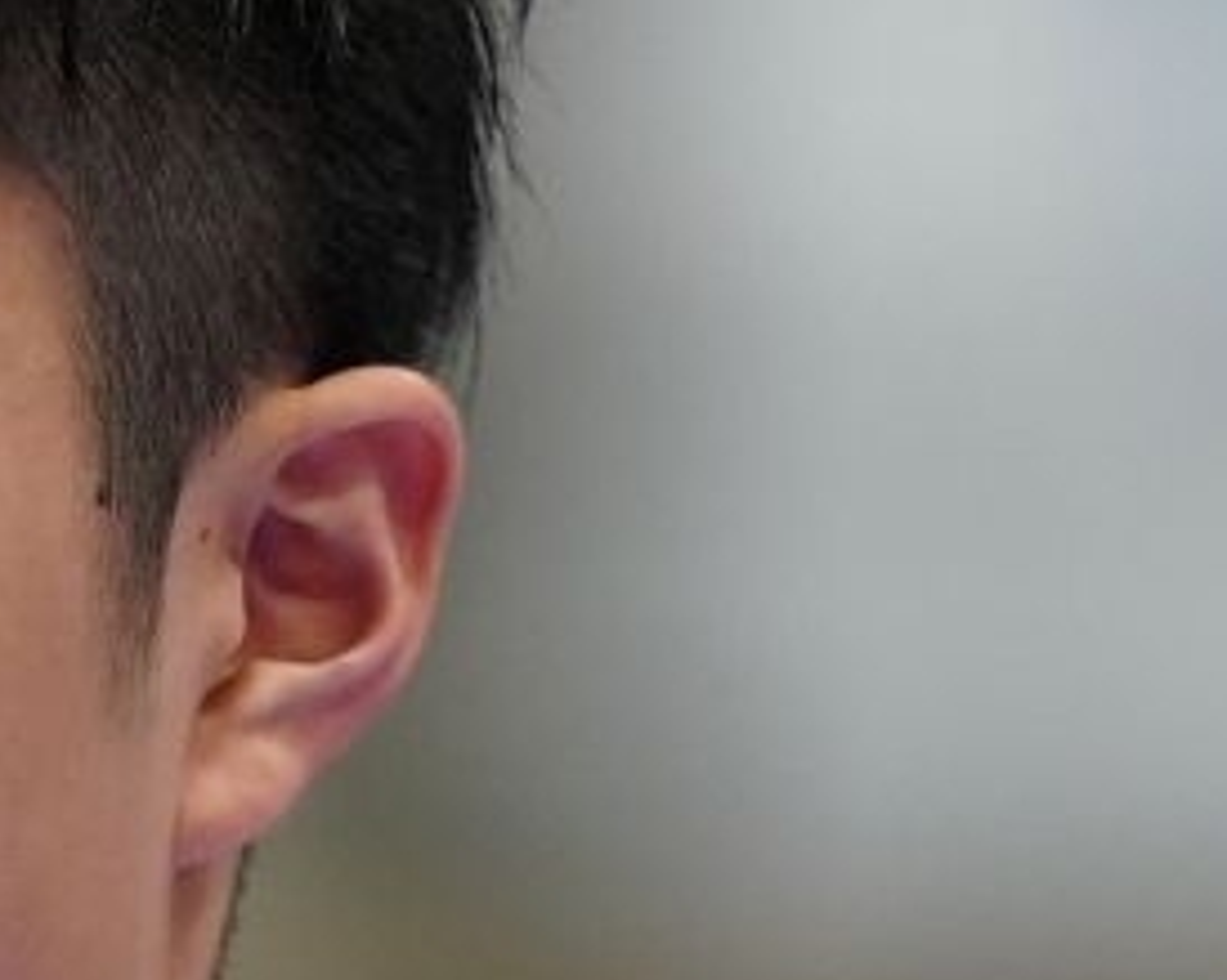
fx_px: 89592
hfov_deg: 0.8
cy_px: 1853
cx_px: -1137
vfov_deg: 0.6
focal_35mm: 2468
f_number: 2.8
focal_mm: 400
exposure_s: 1/500
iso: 2000
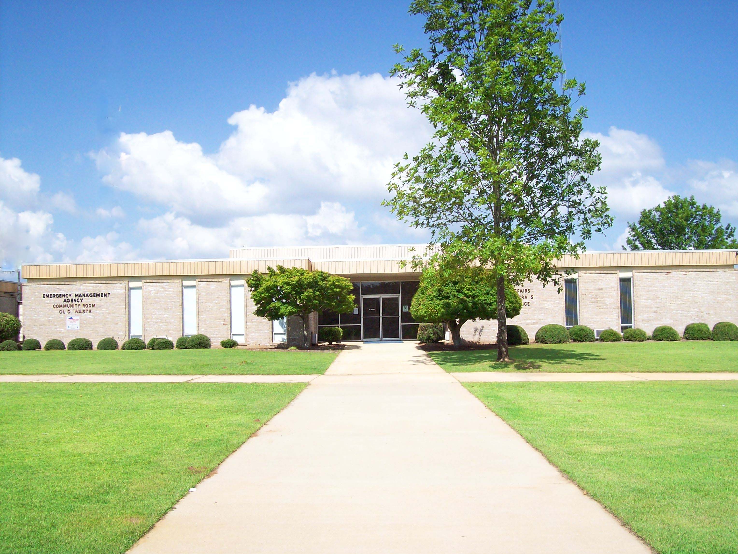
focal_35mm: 36
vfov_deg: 39.7
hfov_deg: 51.4
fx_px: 768
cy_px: 277
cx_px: 369
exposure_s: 1/485
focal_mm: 6
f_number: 4.8
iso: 80
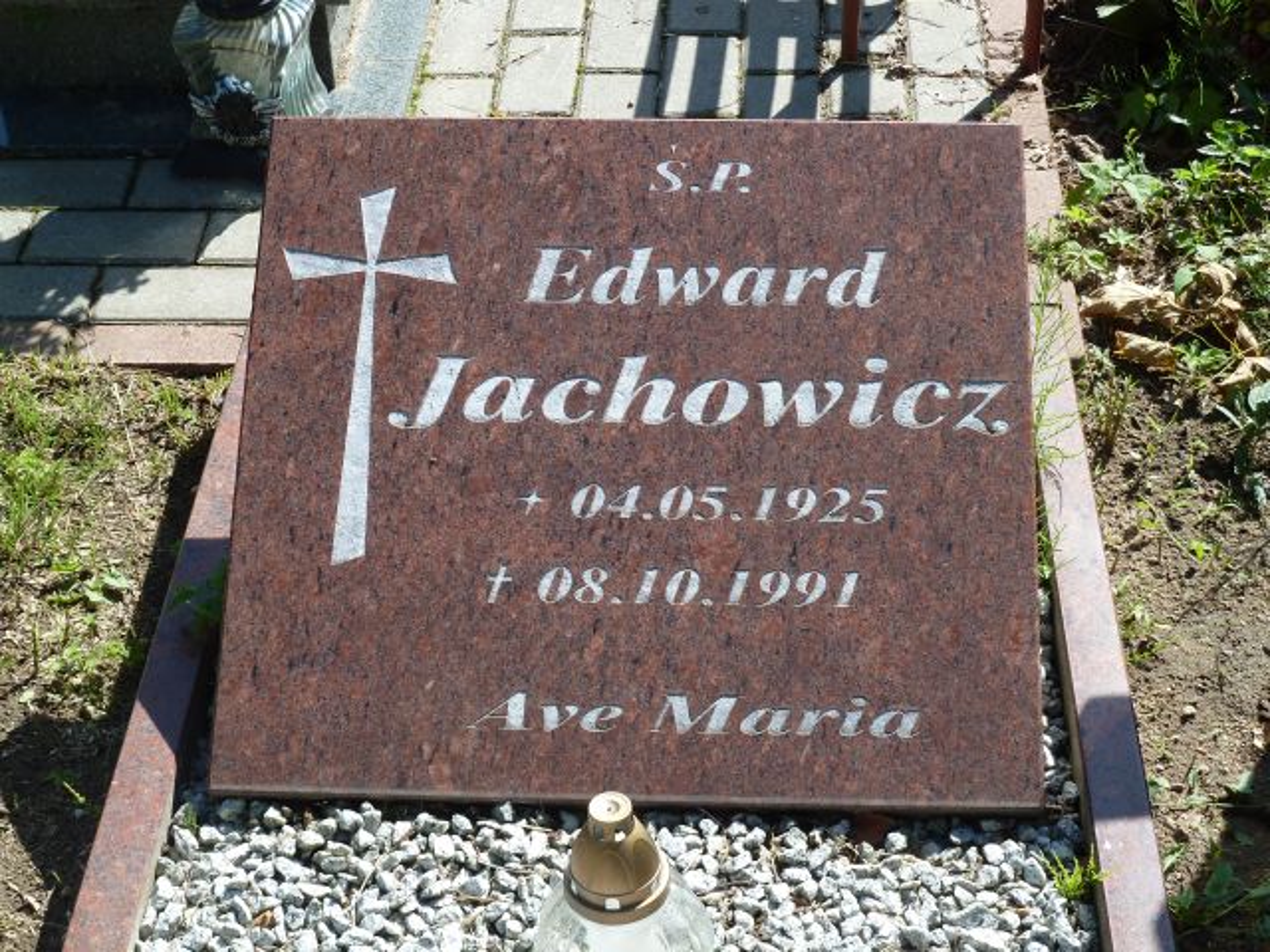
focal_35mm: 59
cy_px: 476
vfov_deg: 24.8
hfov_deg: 32.7
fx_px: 2165
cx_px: 635
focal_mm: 9.7
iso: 80
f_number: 3.9
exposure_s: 1/250
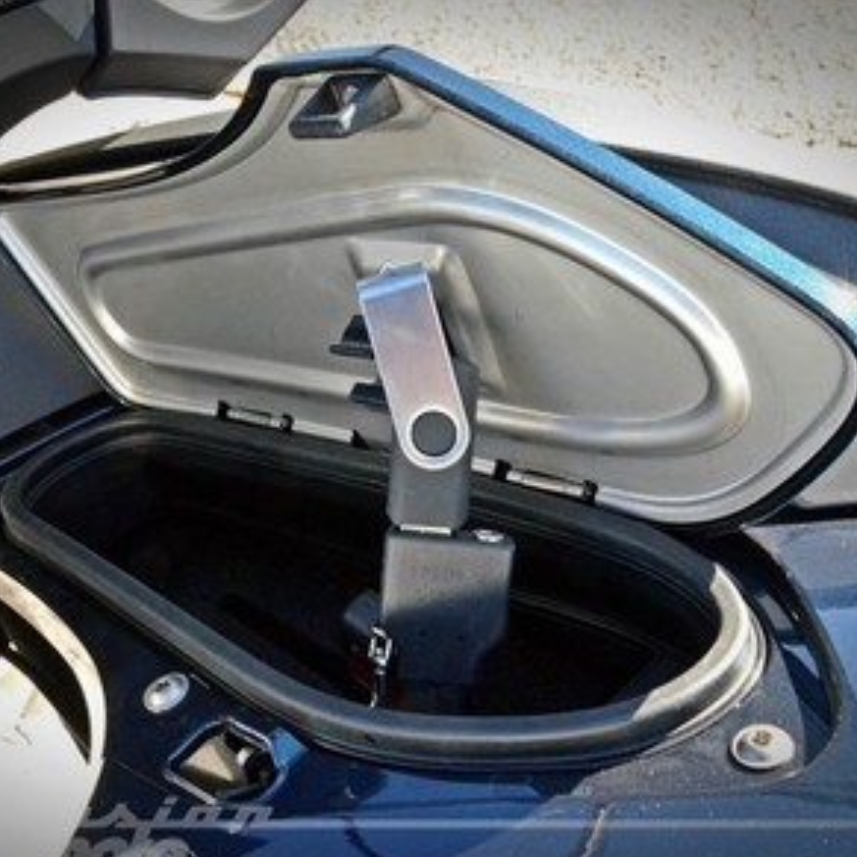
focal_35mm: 55
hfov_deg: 31.0
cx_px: 371
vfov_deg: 31.1
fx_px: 1541
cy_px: 436
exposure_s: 1/200
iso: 4000
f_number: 20
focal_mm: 28
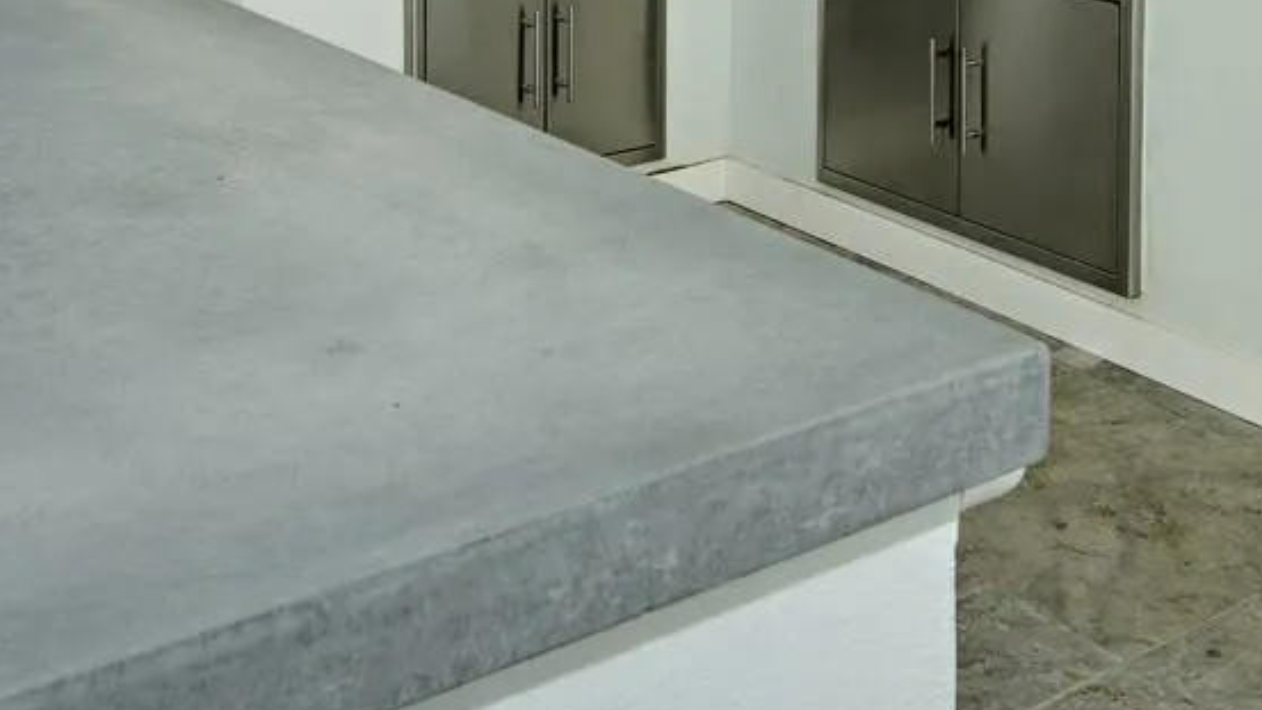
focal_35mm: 53
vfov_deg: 20.3
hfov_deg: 39.2
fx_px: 1773
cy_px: -263
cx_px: 655
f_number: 11
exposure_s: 1/250
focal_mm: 21
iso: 250
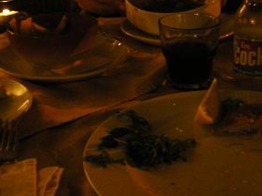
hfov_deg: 27.8
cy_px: 37
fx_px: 530
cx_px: 120
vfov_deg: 20.7
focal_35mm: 70
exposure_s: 1/4
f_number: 3.1
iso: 400
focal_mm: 6.3
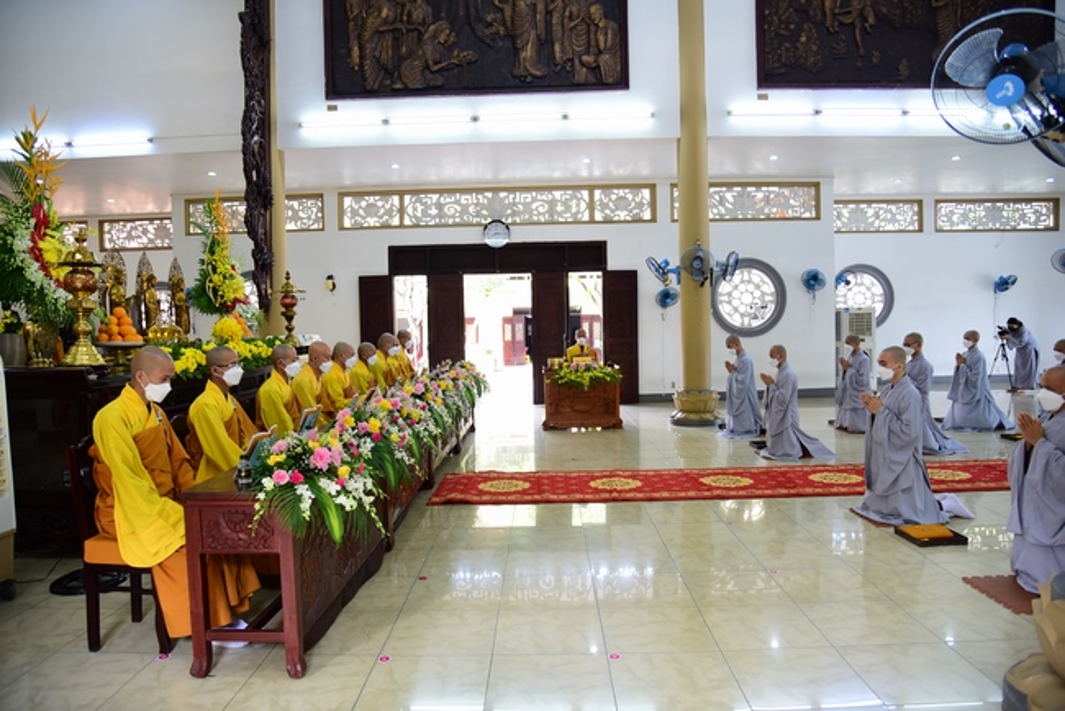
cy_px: 356
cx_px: 532
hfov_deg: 73.7
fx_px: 710
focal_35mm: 24
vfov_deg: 53.2
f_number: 4
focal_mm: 24
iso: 800
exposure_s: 1/80
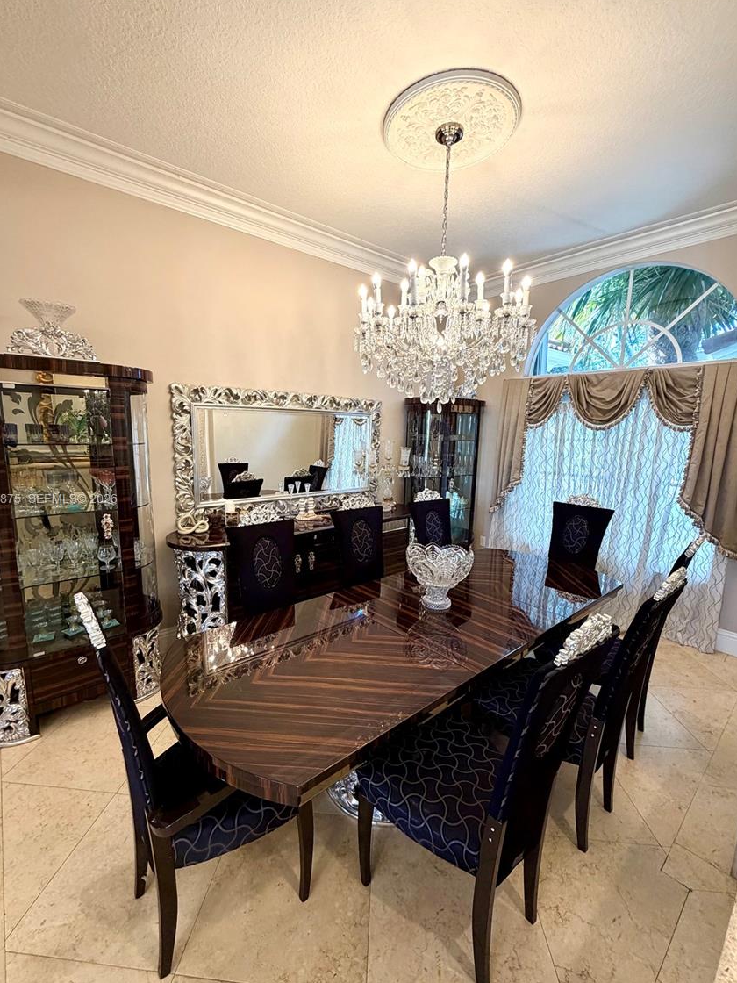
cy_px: 500
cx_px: 350
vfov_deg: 98.2
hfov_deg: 81.7
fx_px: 426
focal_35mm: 15
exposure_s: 1/120
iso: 200
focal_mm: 2.22
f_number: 2.2
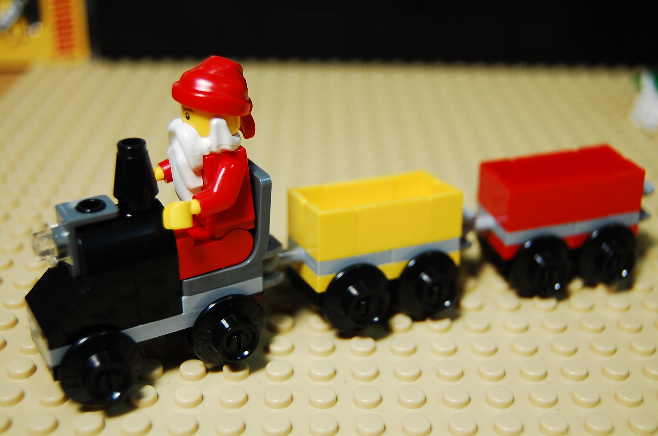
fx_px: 931
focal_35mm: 51
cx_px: 329
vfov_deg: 26.4
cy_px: 218
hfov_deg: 38.9
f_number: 4.5
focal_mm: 34
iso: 360
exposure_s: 1/60
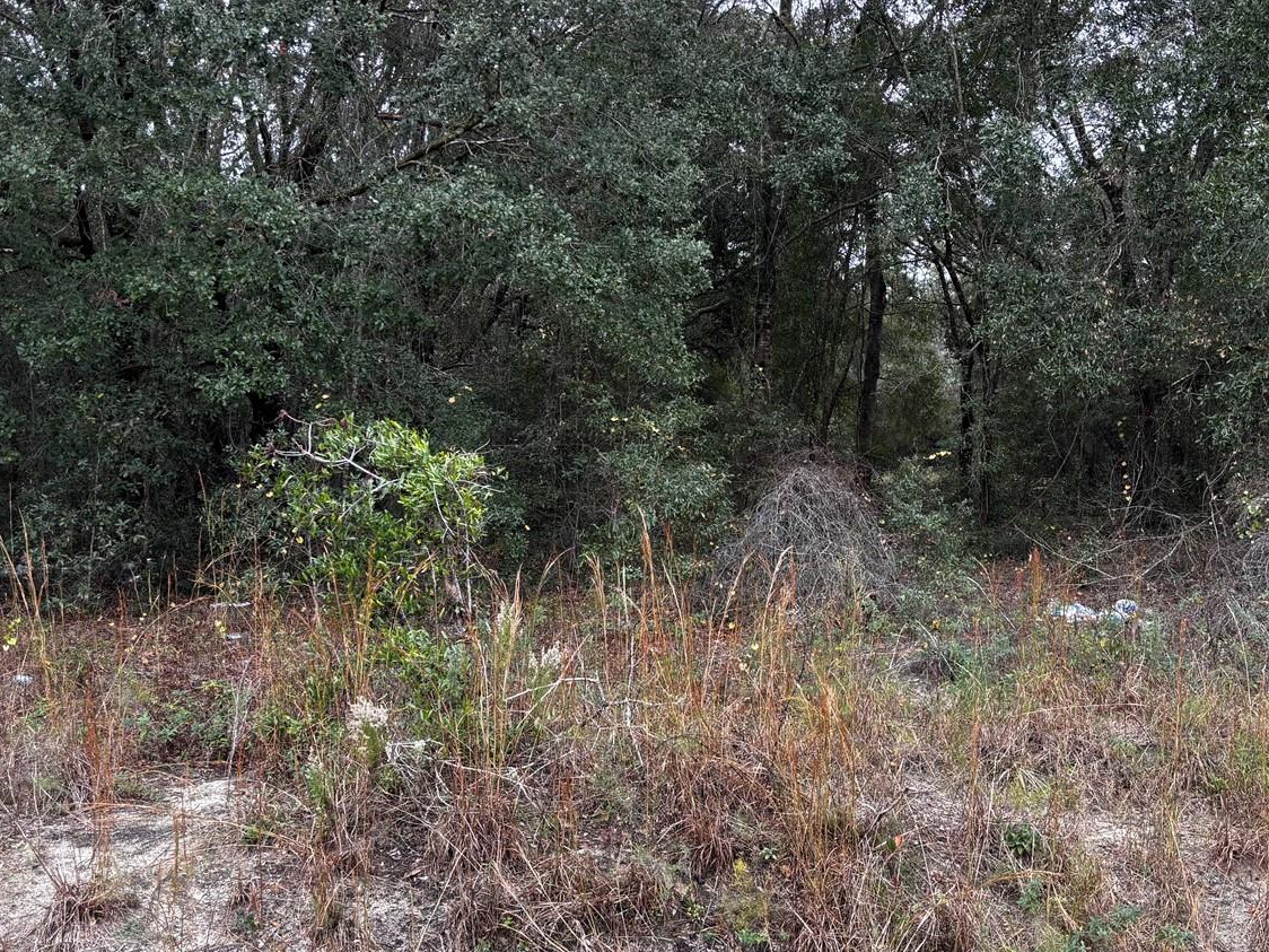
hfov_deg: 49.8
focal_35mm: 37
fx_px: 1356
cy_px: 444
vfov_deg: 38.6
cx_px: 764
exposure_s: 1/193
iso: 40
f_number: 1.6
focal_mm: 5.96
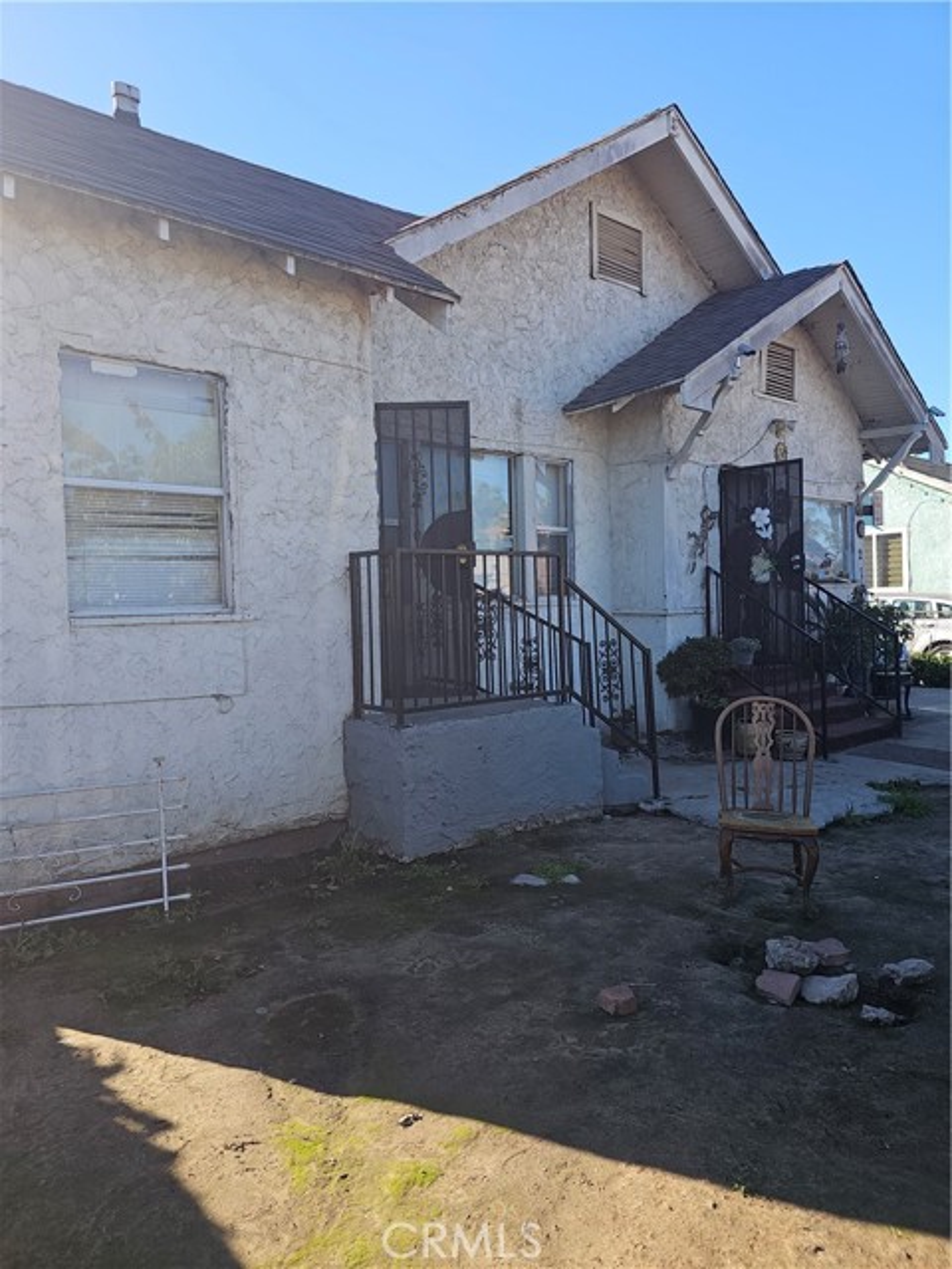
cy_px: 634
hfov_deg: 58.9
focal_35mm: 23
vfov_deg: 73.9
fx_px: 843
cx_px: 476
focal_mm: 6.3
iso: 10
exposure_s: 1/229
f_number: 1.7
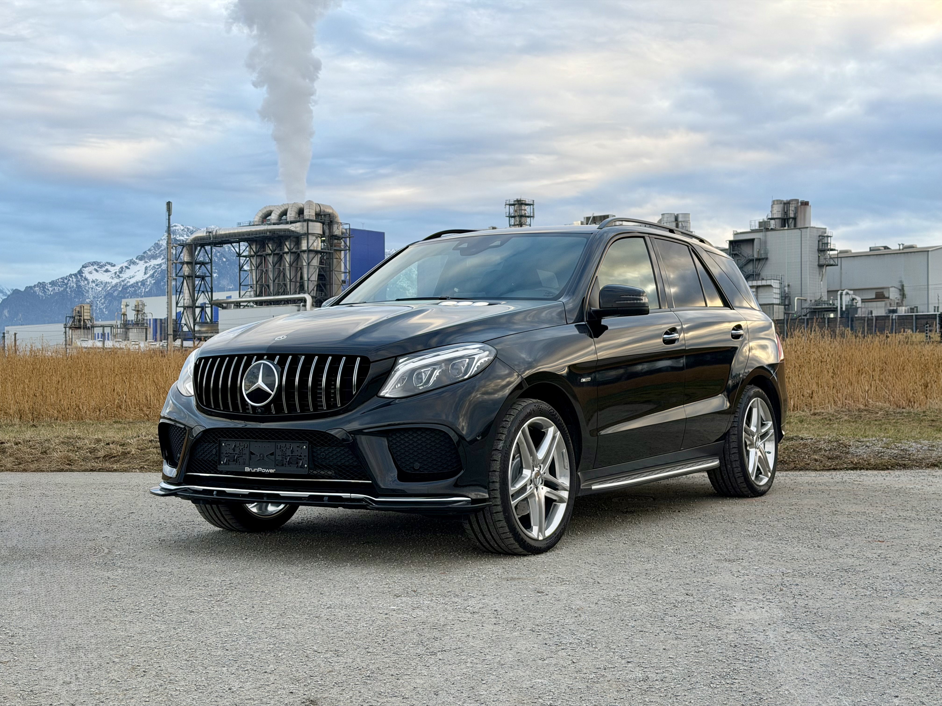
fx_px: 1306
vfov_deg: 30.3
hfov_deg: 39.7
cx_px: 471
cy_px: 353
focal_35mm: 48
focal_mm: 6.76
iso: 64
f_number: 1.78
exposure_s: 1/354
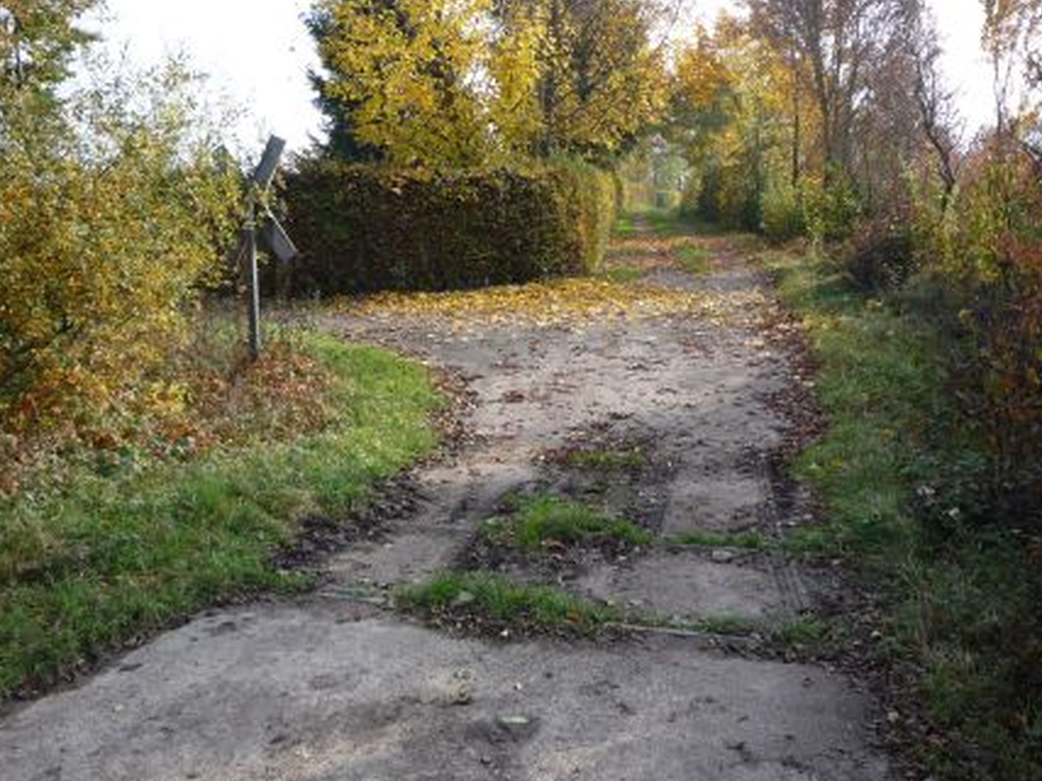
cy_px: 359
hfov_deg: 51.4
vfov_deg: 39.6
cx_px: 530
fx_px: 1083
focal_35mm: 36
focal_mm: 5.2
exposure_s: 1/250
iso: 100
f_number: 4
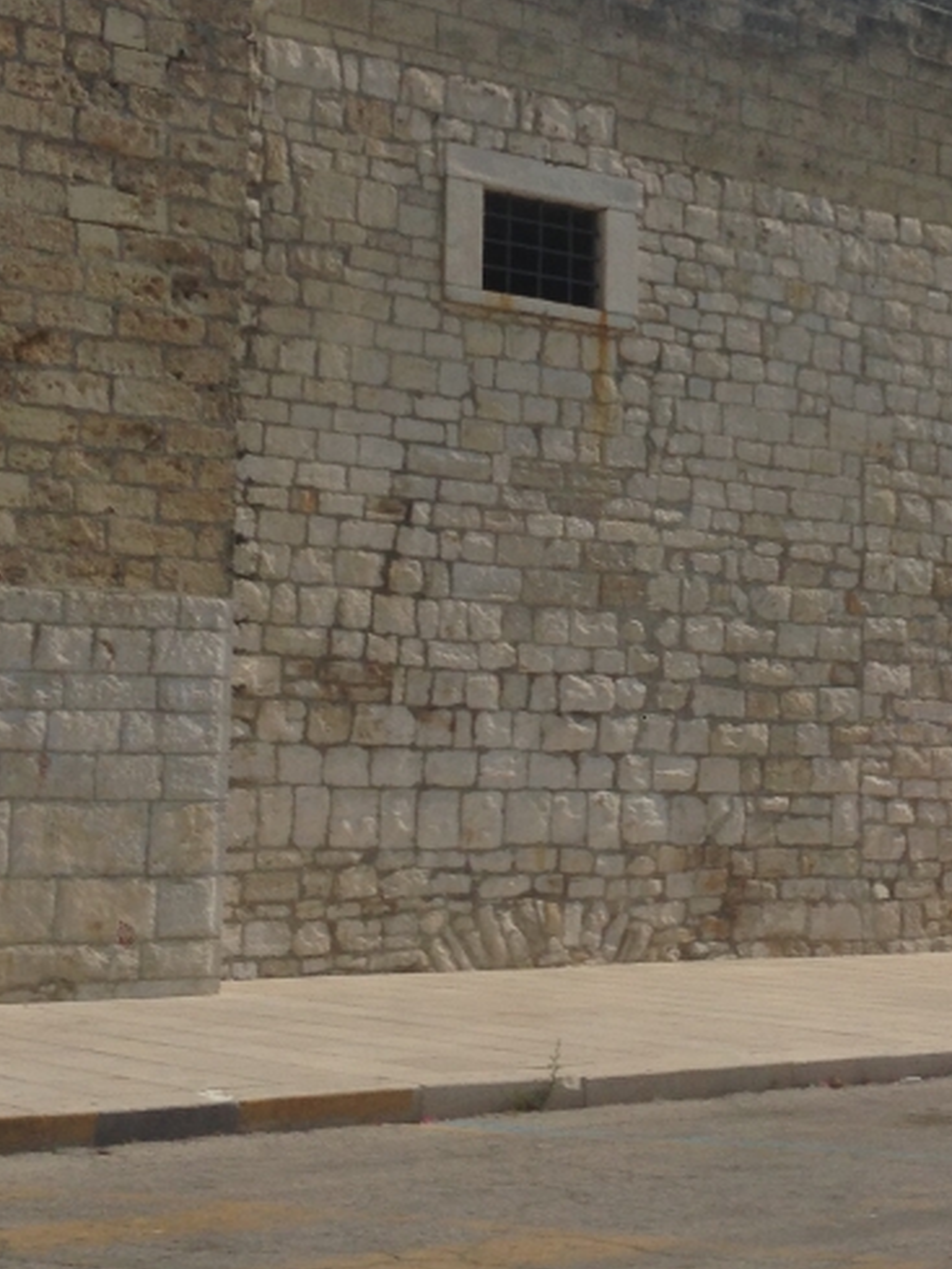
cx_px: 820
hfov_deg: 20.1
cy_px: 414
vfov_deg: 26.9
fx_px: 2639
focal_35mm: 72
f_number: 2.4
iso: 50
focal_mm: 4.12
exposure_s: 1/3390
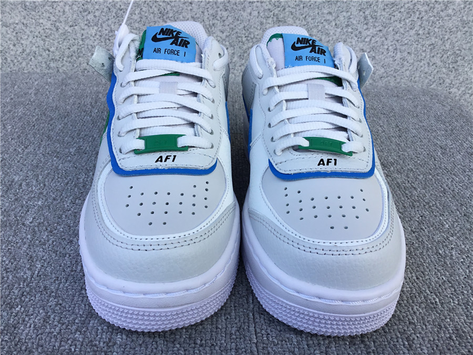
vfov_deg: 45.4
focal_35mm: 31
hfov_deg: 58.4
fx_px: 424
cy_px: 178
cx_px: 236
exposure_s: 1/356
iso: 25
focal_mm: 3.3
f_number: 2.4
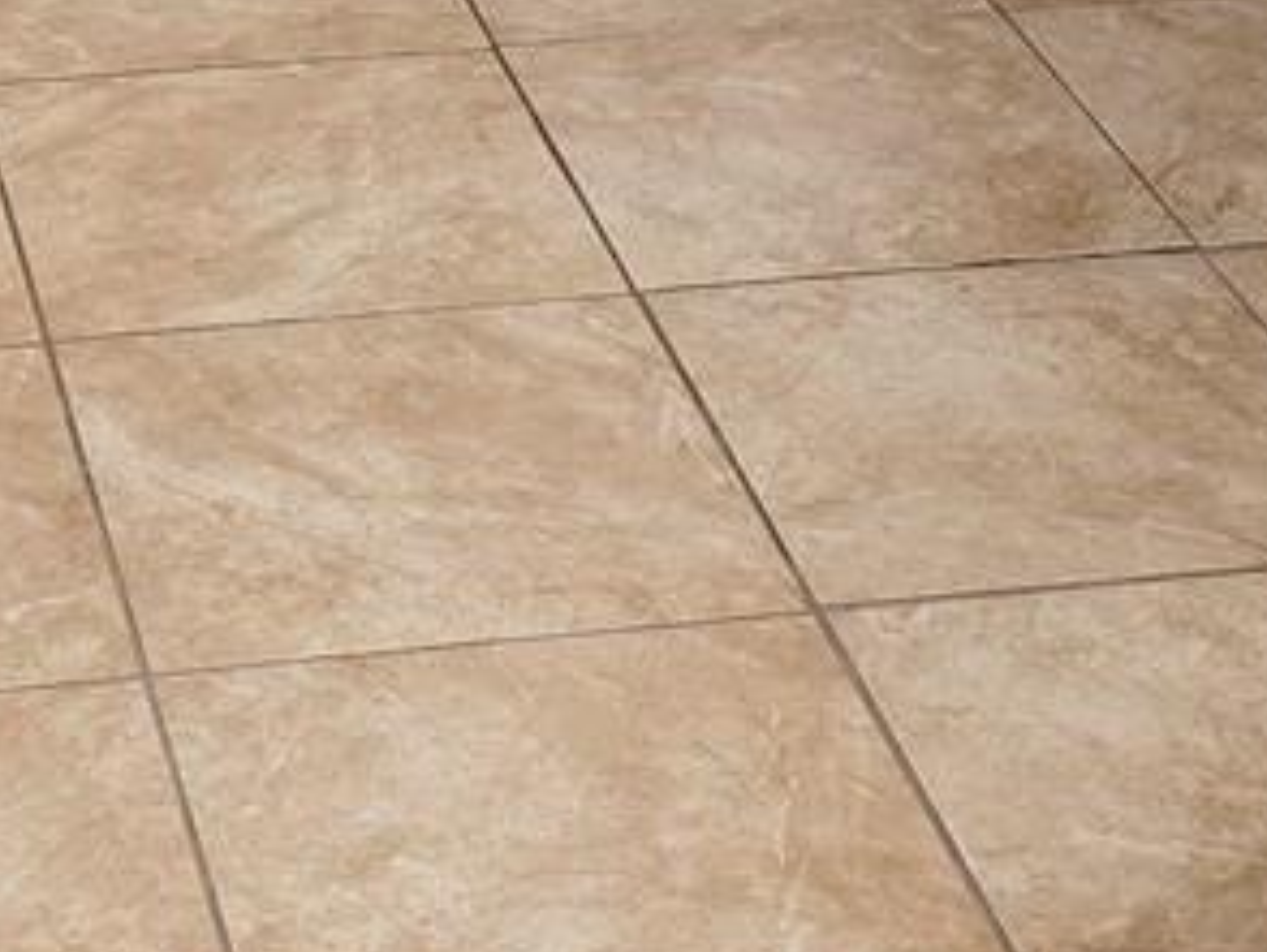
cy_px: -745
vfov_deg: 11.1
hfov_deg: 15.7
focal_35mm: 125
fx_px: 4579
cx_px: 297
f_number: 1.7
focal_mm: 6.3
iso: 40
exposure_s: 1/60
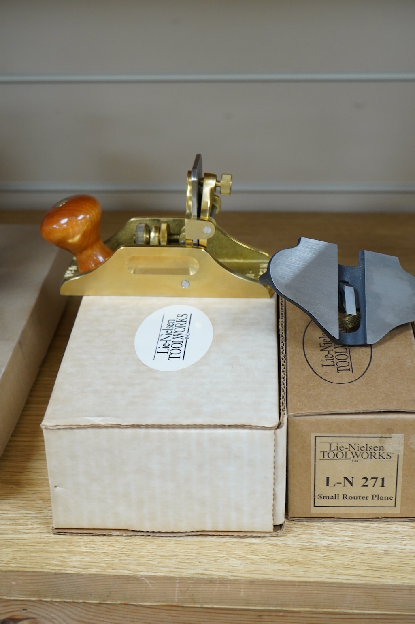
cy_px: 288
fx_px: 1004
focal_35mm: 58
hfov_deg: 23.3
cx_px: 225
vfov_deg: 34.5
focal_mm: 52
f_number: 8
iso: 2500
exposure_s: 1/80
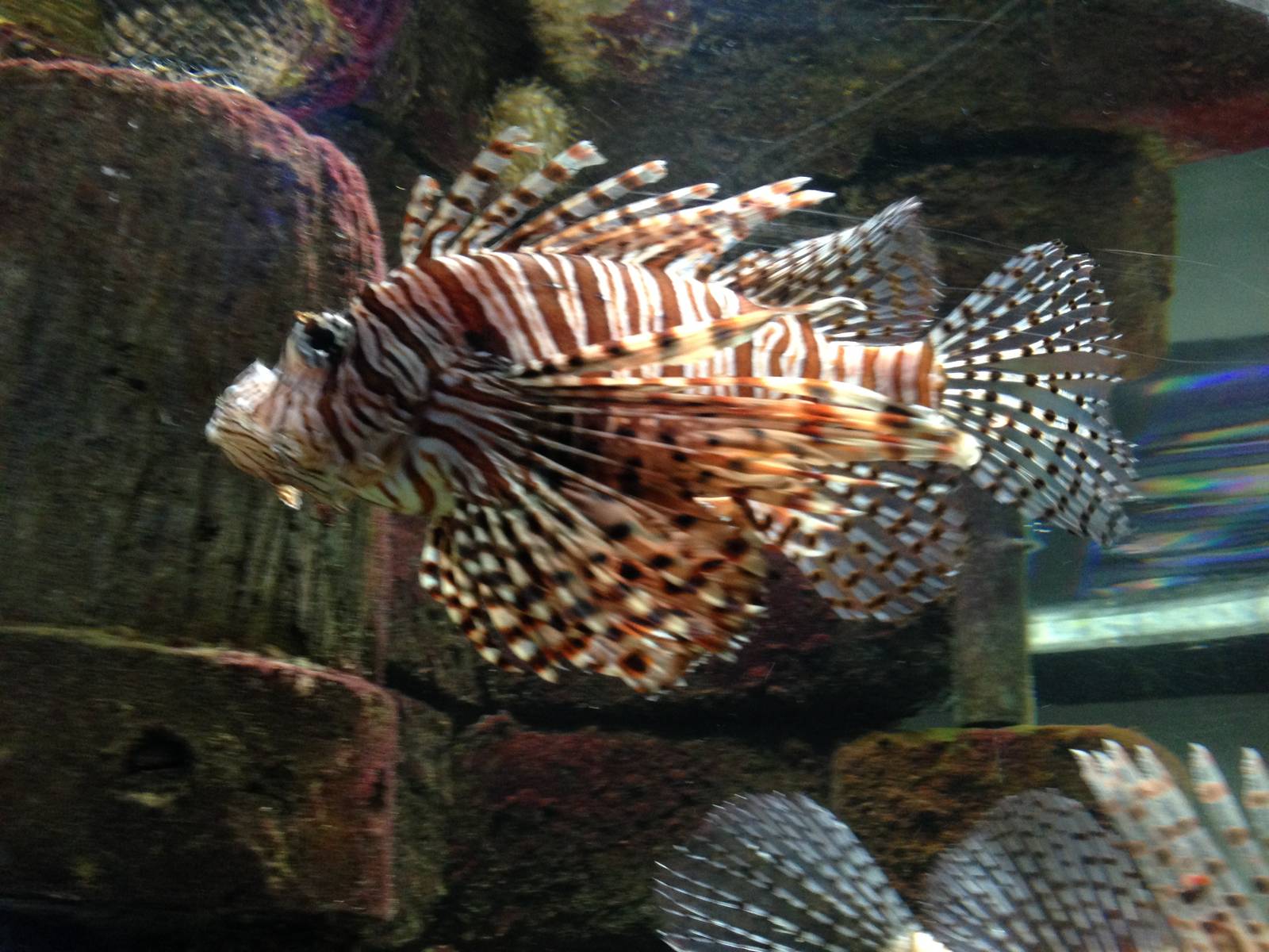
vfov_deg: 42.9
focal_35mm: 33
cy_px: 476
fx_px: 1210
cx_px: 634
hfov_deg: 55.4
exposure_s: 1/20
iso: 250
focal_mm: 4.12
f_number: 2.4
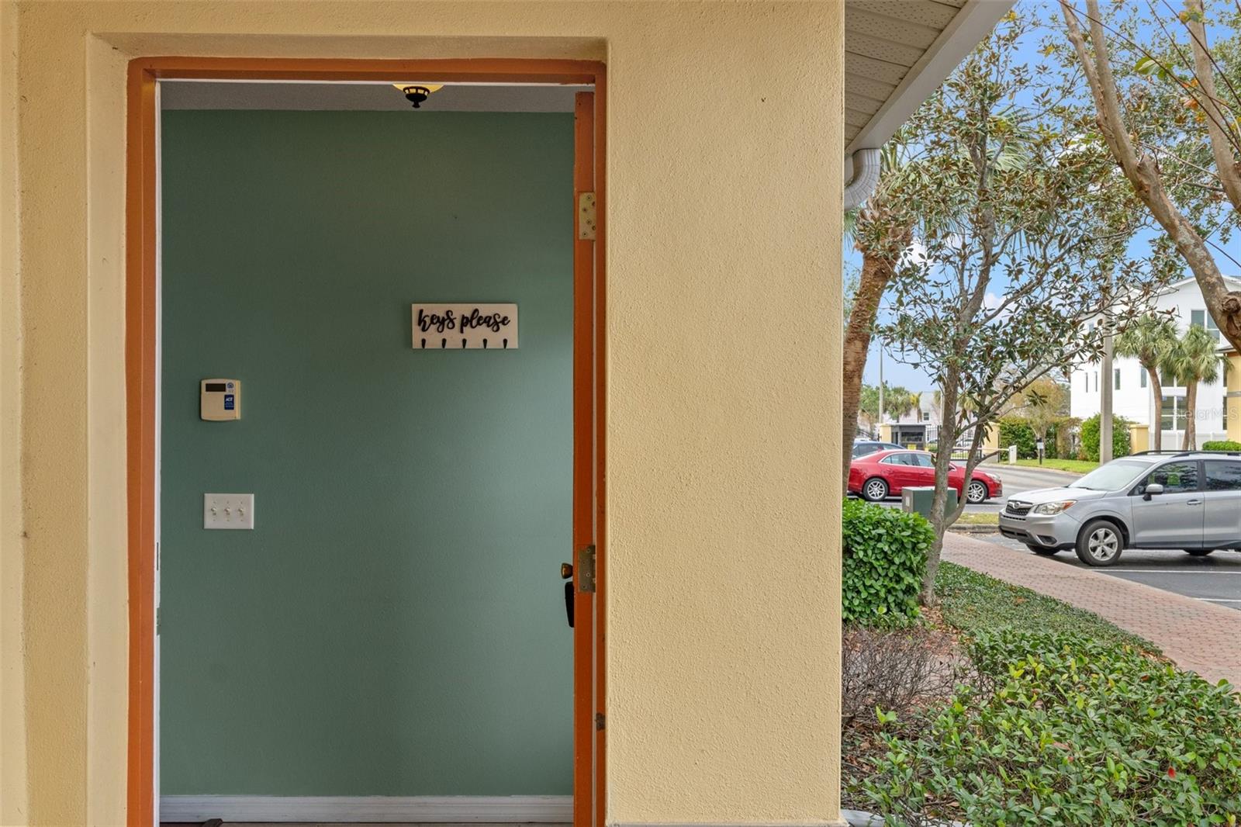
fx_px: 1008
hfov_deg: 63.2
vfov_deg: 44.6
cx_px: 620
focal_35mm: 29
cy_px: 414
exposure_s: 1/160
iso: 400
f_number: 8
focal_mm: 19.5
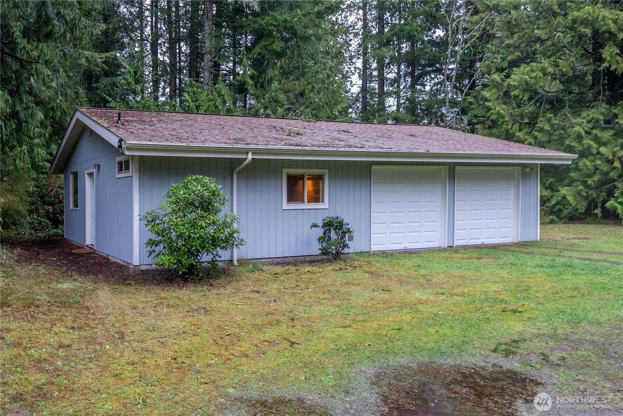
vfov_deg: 59.6
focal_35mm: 21
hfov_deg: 81.2
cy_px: 208
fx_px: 364
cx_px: 312
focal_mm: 21
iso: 500
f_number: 7.1
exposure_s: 1/30
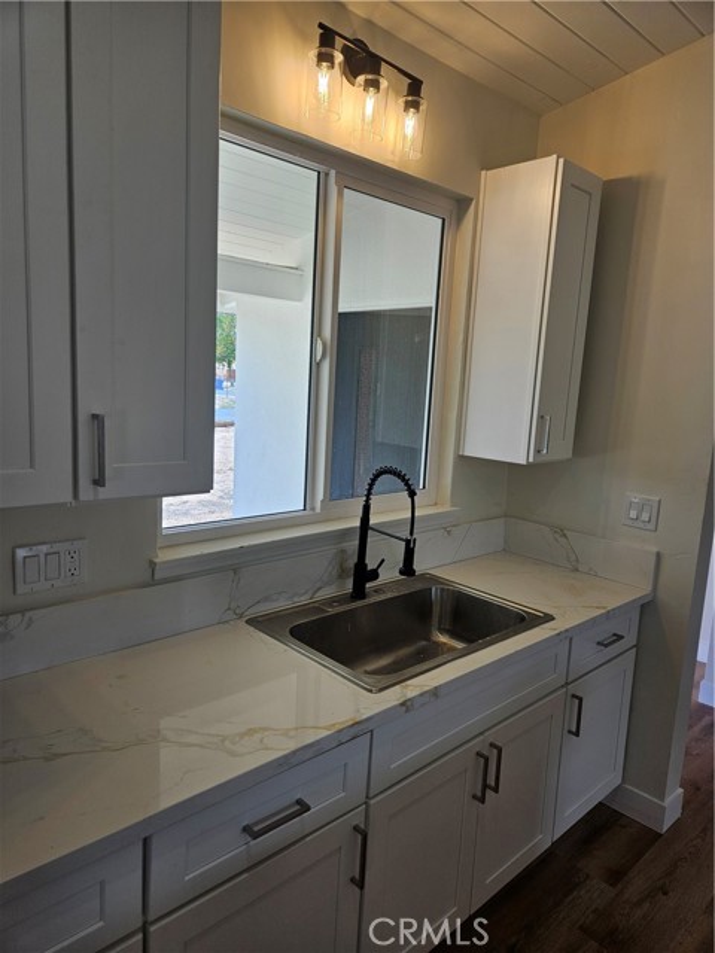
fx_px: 633
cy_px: 476
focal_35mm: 23
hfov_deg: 58.9
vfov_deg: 73.9
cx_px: 358
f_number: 1.8
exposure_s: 1/129
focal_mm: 5.4
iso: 25
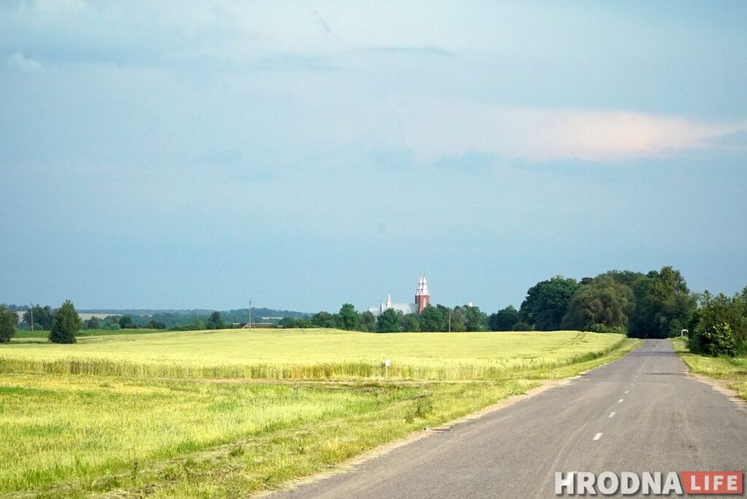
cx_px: 374
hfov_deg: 17.5
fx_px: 2429
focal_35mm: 117
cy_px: 250
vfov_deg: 11.7
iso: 2500
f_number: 11
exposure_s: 1/1000
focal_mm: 78
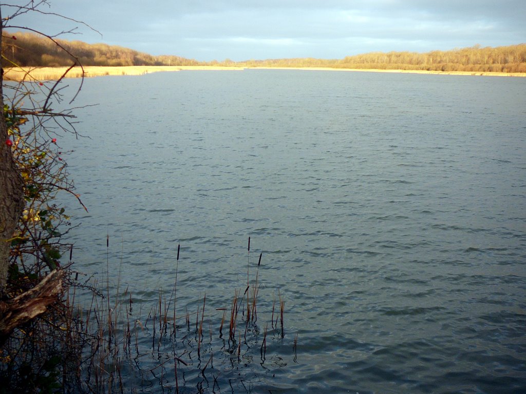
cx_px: 263
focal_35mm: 35
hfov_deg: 52.6
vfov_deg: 40.7
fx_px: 532
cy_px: 197
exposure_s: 1/200
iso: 80
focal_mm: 5.2
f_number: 2.8
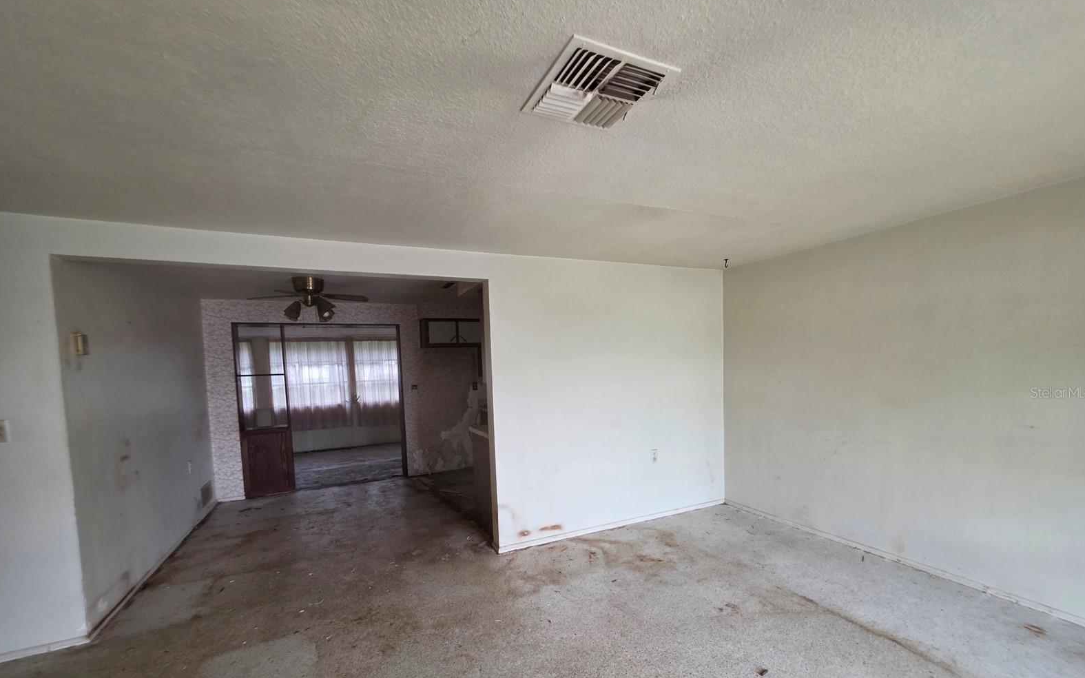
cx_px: 544
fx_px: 414
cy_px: 392
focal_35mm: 14
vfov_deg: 78.1
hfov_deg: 105.3
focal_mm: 2.2
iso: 200
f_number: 1.9
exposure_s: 1/60
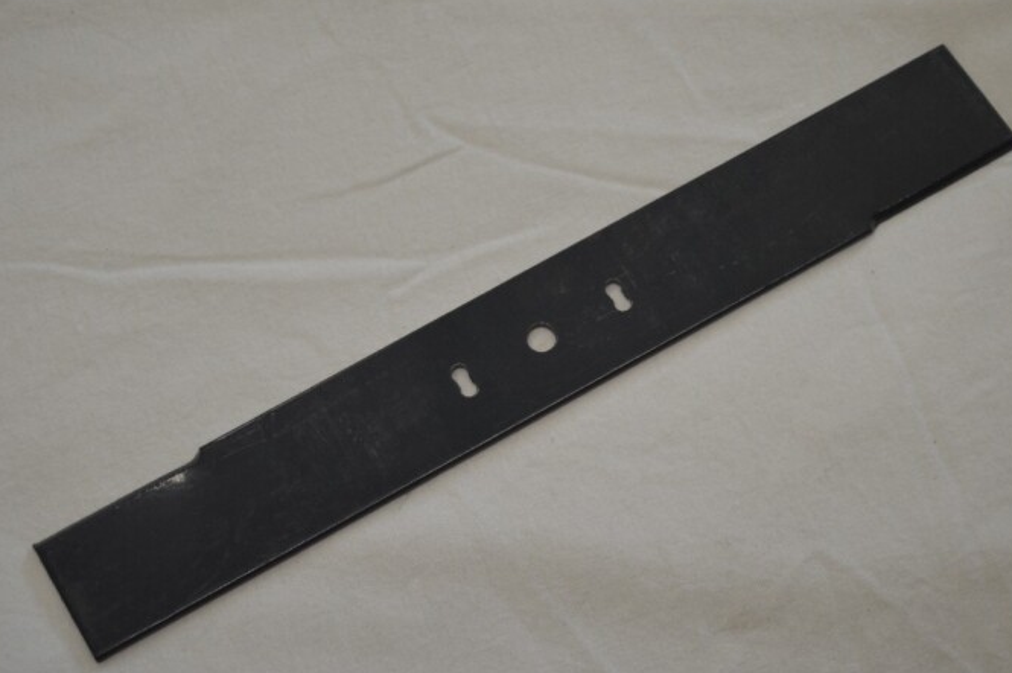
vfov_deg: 20.9
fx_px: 1825
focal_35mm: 65
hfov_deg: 31.0
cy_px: 357
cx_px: 534
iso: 400
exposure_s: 1/80
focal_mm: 40
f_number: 4.8
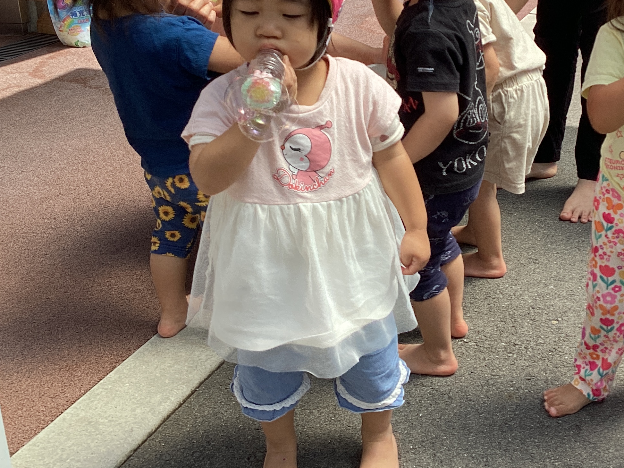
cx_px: 427
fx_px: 937
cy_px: 108
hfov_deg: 36.4
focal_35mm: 52
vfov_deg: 27.6
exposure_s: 1/627
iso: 25
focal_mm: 3.3
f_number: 2.4
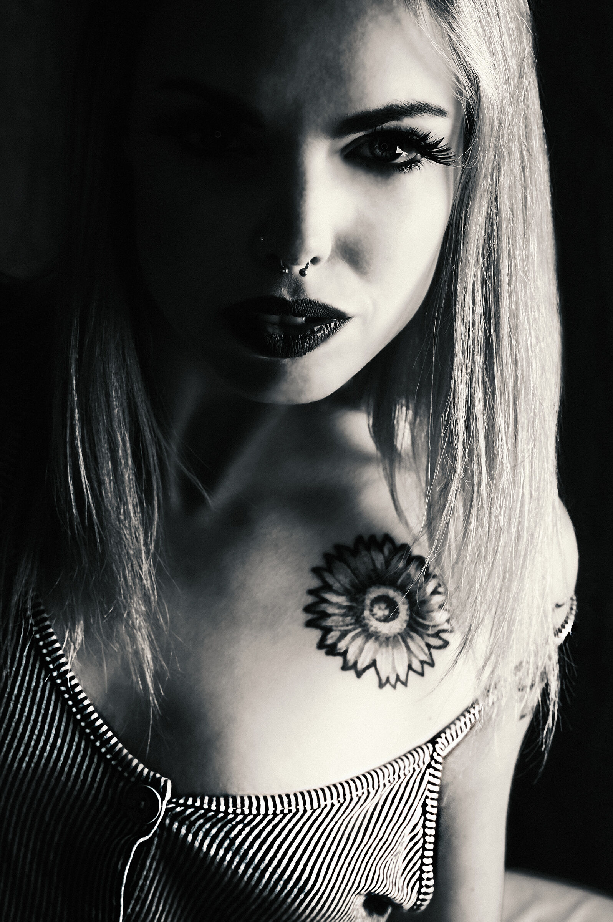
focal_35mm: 105
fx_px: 2686
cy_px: 461
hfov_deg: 13.0
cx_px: 306
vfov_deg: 19.5
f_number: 9
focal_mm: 70
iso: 200
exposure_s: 1/125
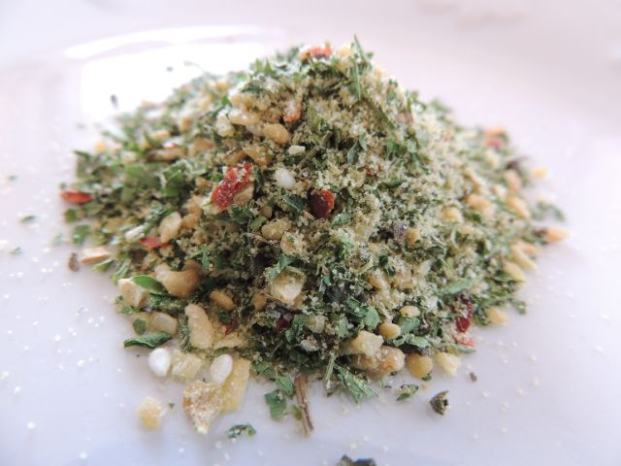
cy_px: 233
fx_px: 431
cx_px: 310
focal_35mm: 24
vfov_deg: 56.8
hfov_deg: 71.6
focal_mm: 4.3
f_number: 3
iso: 220
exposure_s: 1/30
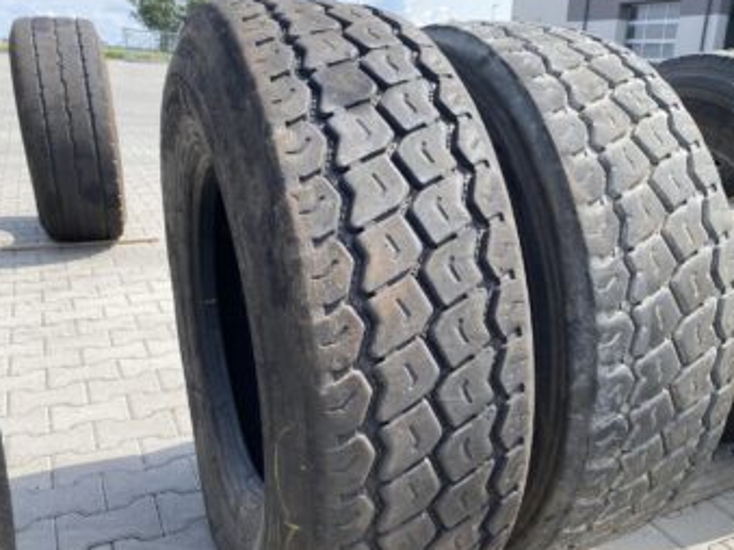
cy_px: 319
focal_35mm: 33
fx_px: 699
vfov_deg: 42.8
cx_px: 453
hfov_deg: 54.8
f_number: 1.8
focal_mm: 4.25
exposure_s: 1/1147
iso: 32
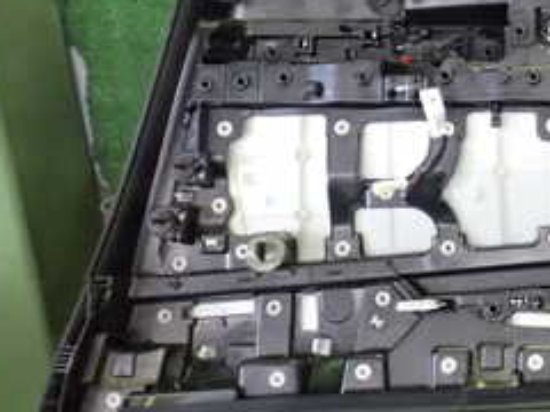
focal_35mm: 75
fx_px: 1192
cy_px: 103
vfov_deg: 19.5
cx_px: 660
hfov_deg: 23.7
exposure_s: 1/80
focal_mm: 5.4
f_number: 2.3
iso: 1250
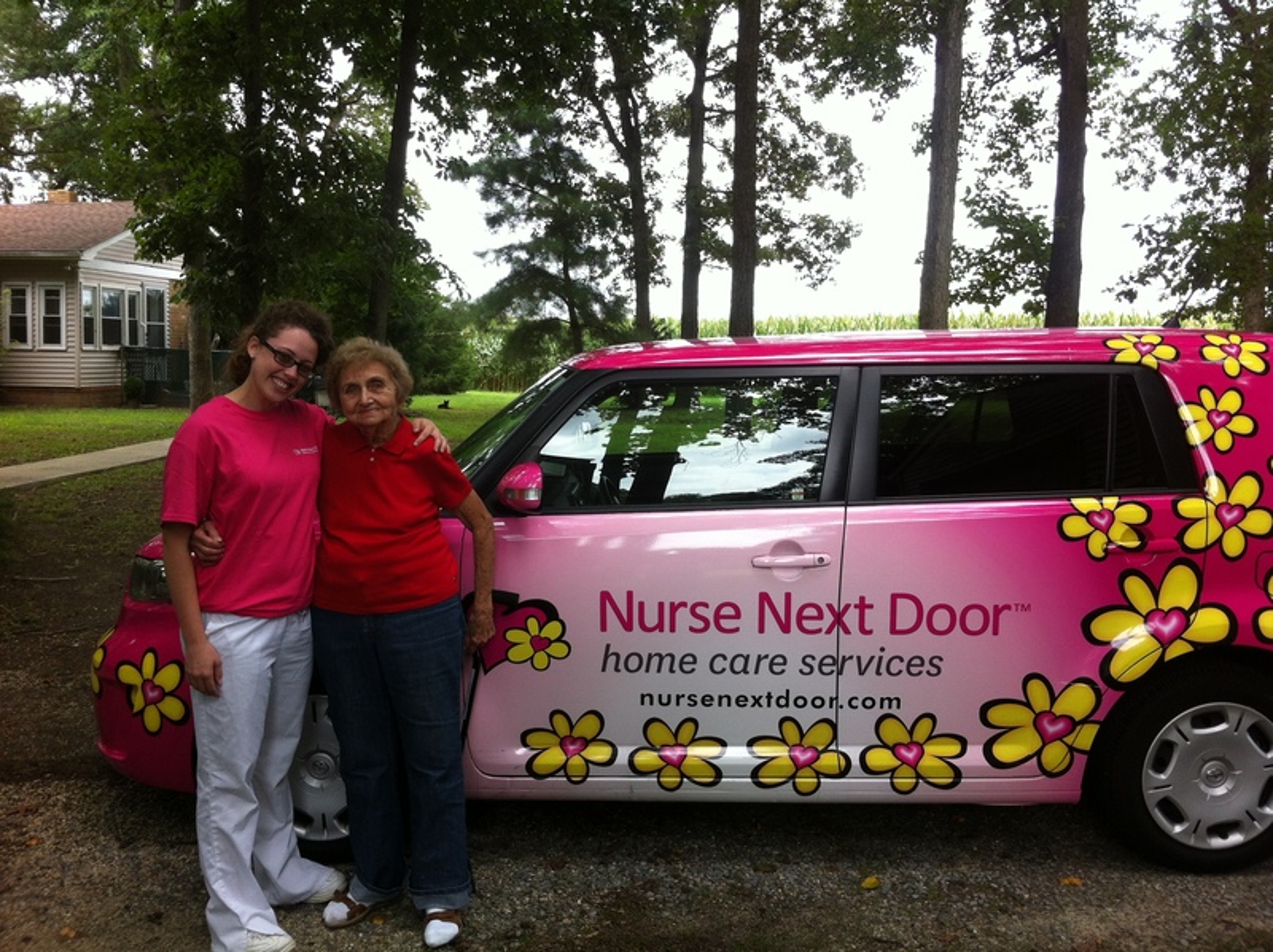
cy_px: 476
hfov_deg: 52.7
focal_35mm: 35
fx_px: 1286
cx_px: 636
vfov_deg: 40.6
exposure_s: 1/173
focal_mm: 3.85
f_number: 2.8
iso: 80
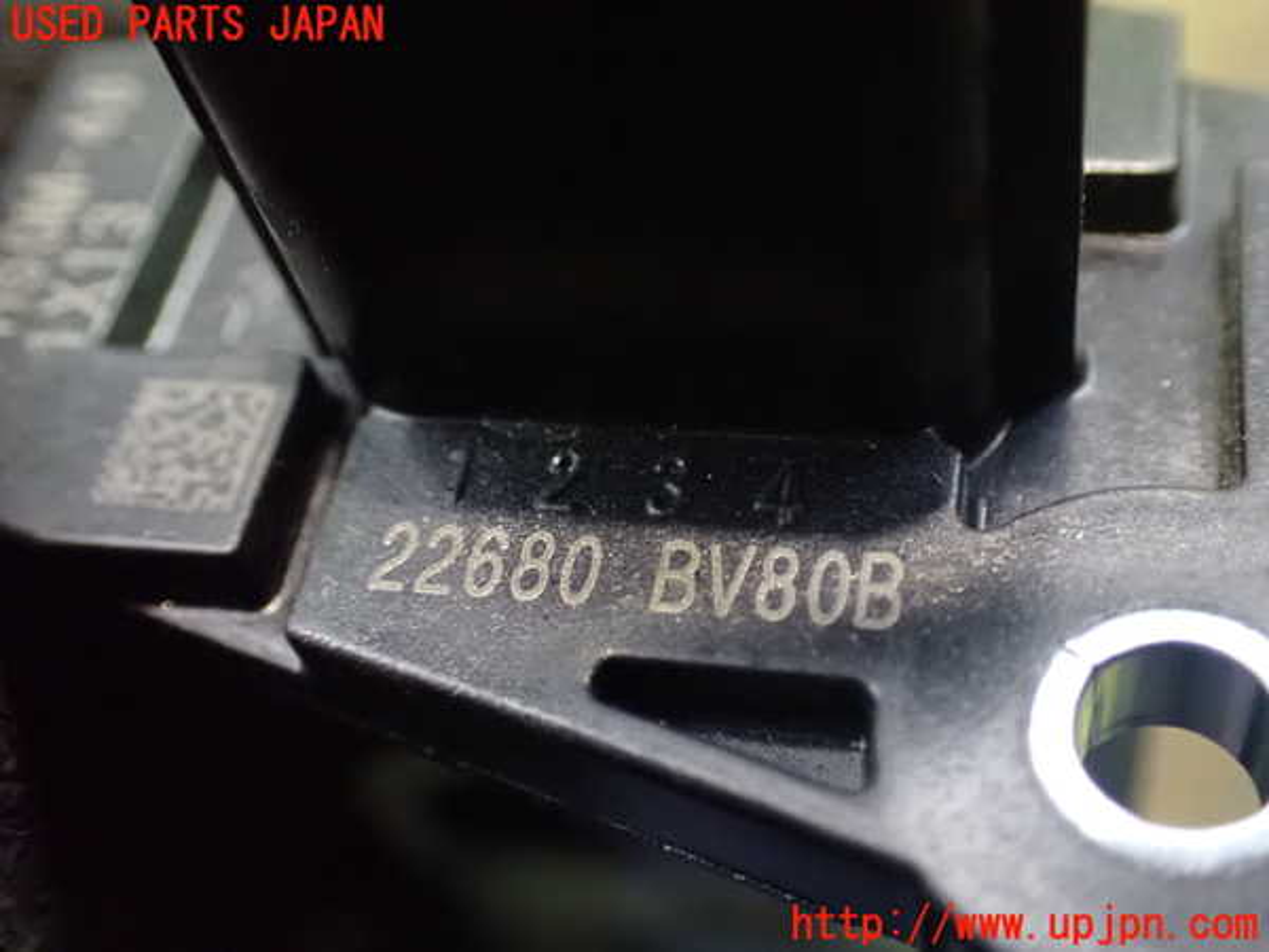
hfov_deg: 42.9
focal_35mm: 44
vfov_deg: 32.9
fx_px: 1613
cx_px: 634
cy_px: 476
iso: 1600
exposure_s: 1/15
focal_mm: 7.84
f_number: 2.9
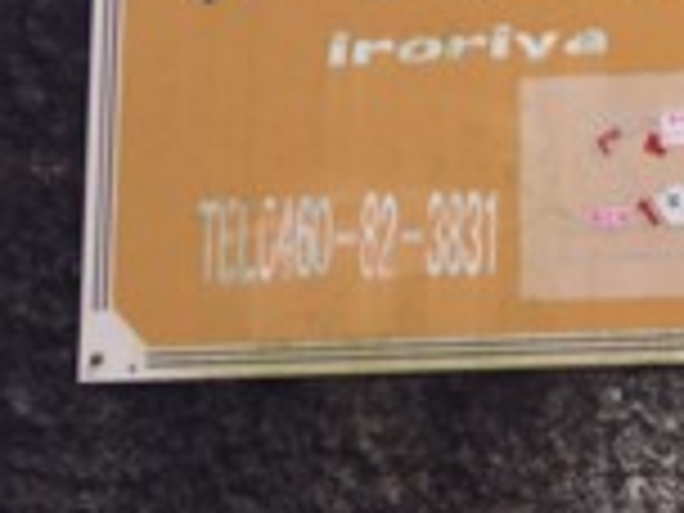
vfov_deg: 16.1
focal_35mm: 89
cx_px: 864
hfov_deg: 20.3
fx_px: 1759
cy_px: -63
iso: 32
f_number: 2.2
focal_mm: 4.12
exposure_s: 1/366
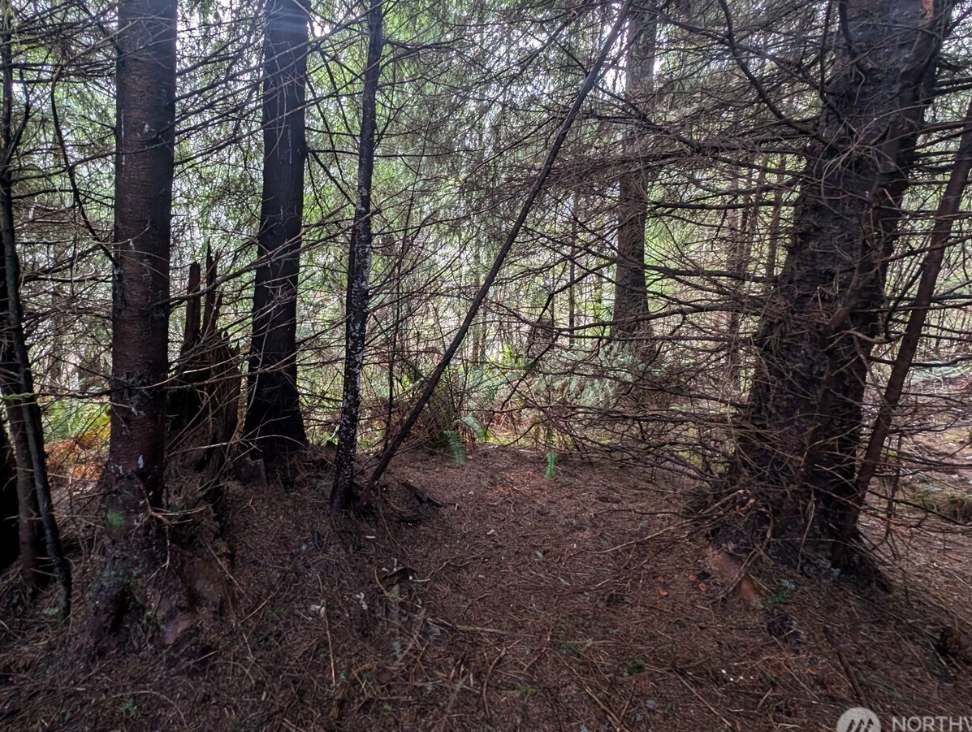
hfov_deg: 93.4
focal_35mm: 16
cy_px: 274
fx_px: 450
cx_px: 400
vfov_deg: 76.8
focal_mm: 2.23
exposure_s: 1/28.6
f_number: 1.95
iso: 118
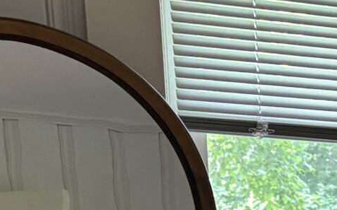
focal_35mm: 174
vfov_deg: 6.9
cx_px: 728
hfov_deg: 10.7
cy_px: 595
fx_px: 1598
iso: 160
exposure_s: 1/60
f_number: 1.6
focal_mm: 5.96
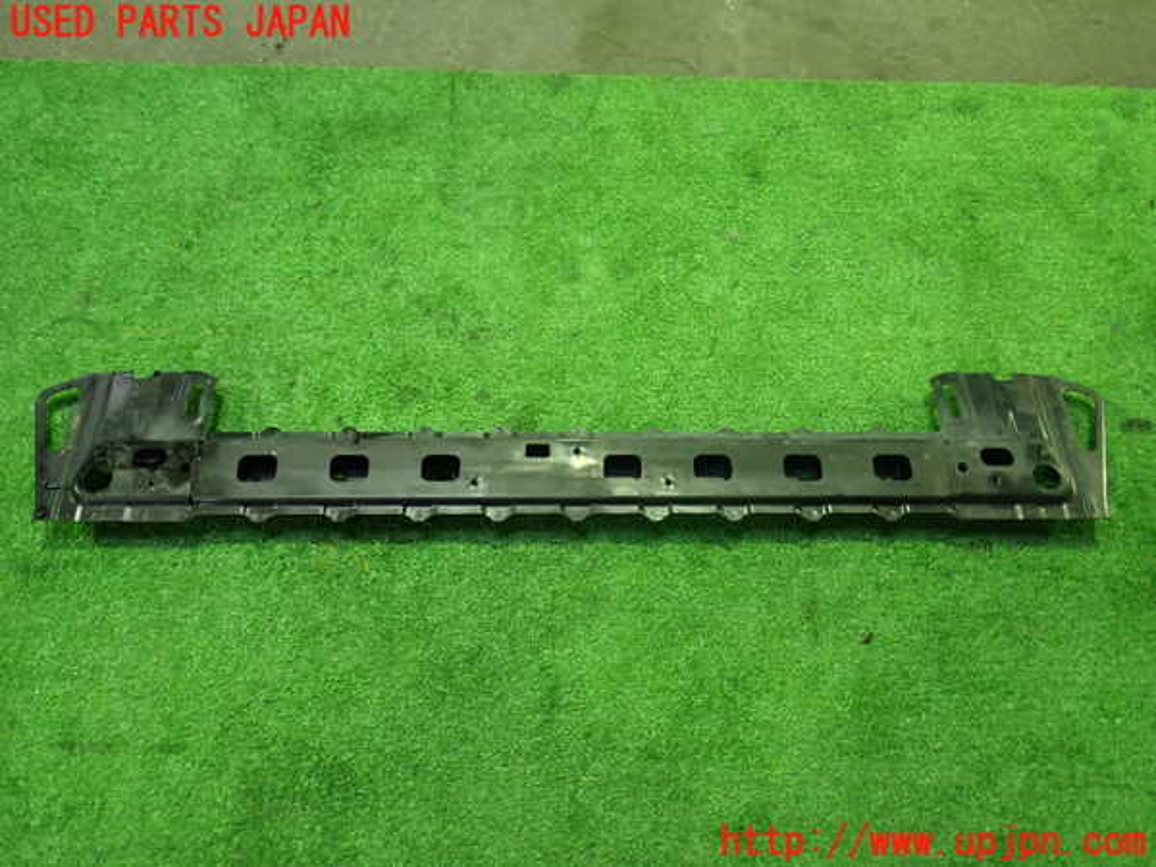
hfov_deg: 60.0
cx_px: 578
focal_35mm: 30
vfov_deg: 46.8
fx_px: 1002
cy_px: 434
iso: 640
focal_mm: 5.4
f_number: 2.3
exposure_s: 1/30
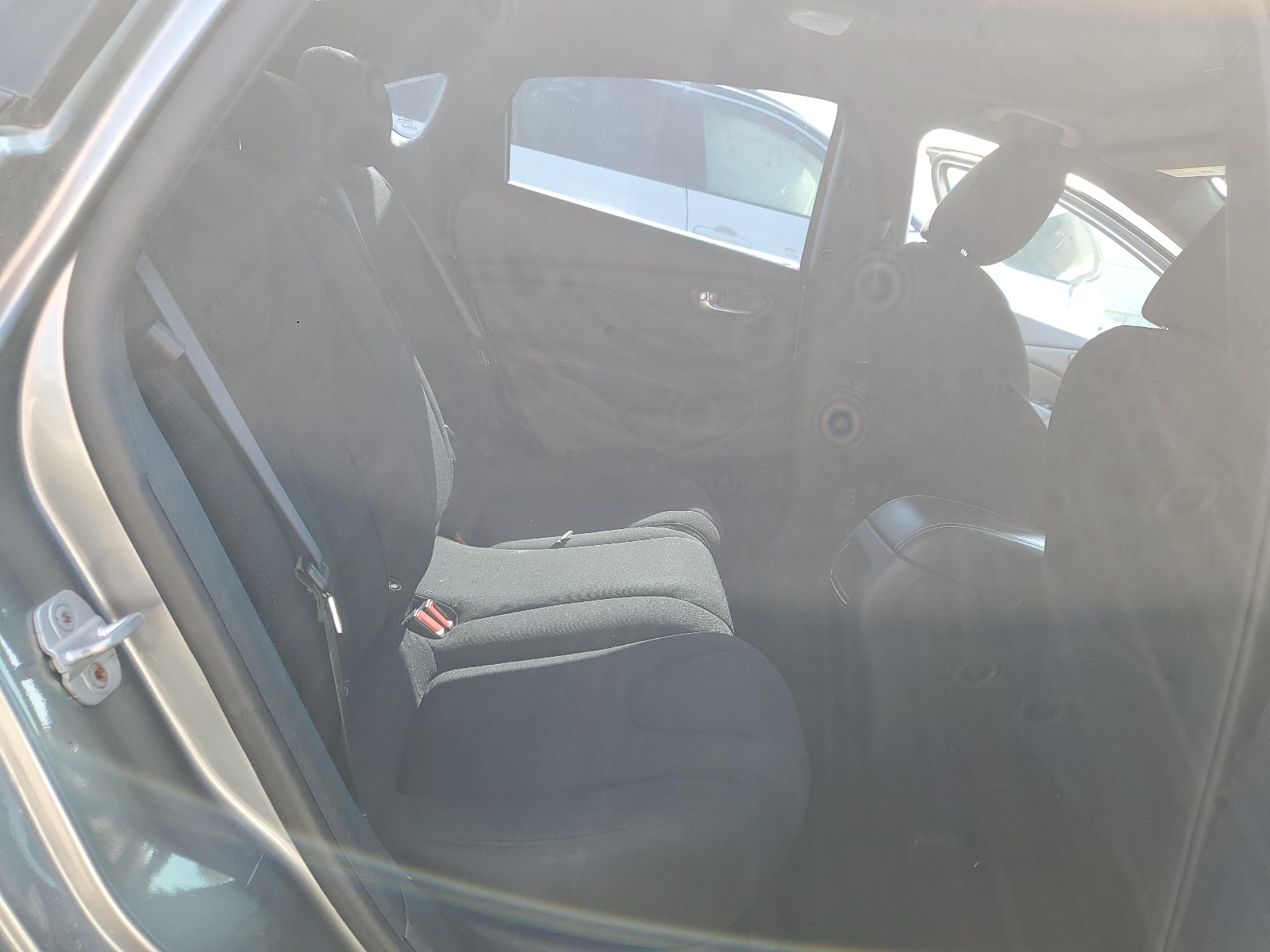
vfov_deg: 53.1
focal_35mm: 26
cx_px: 635
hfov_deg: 67.3
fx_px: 954
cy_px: 476
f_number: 1.5
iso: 50
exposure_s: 1/200
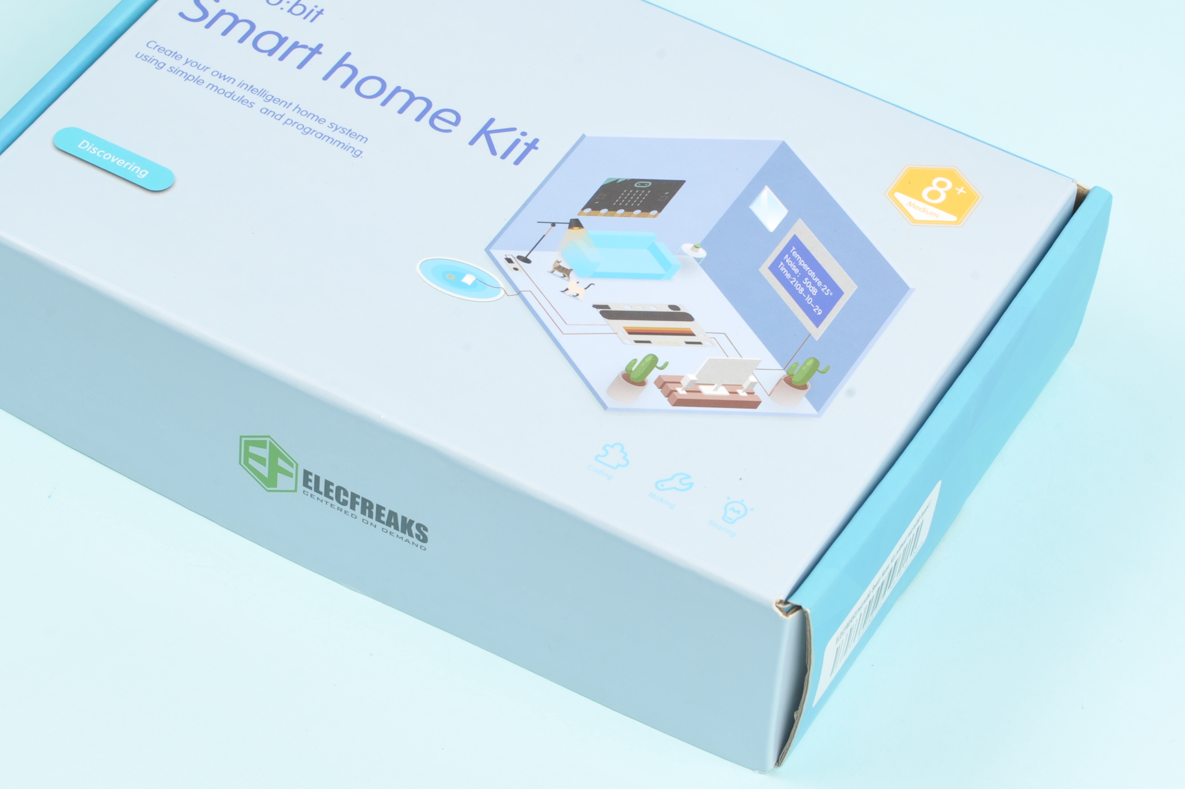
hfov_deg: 17.6
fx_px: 3816
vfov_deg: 11.8
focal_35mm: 116
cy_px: 317
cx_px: 545
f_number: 16
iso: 200
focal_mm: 70
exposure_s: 1/160
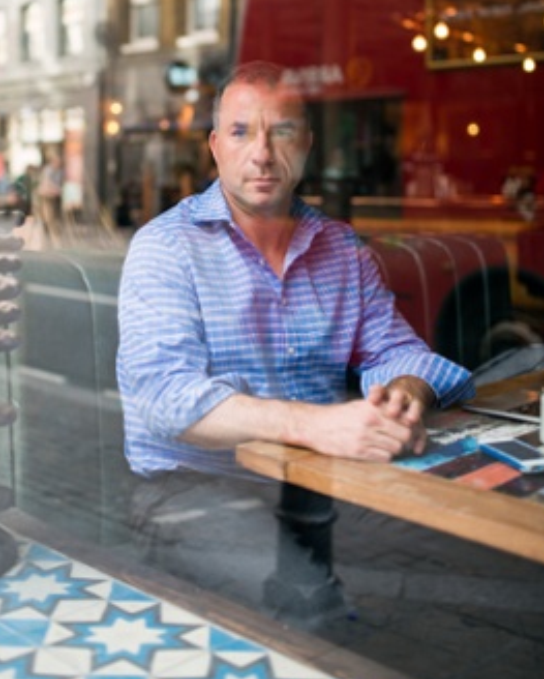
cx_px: 269
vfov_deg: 43.6
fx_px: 844
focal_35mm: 42
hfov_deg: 35.7
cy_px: 279
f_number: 1.8
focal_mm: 35
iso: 200
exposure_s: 1/200
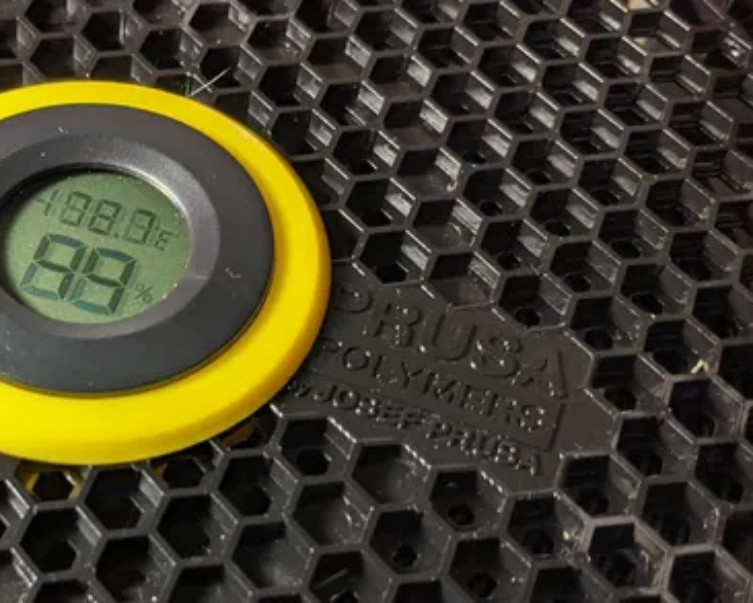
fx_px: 1338
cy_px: 382
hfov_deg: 30.5
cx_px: 122
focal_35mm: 60
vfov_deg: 25.3
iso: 63
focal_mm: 4.44
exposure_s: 1/40
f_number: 1.8
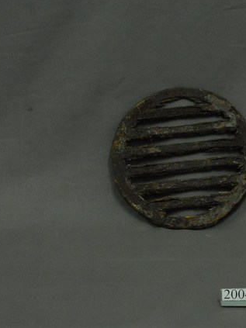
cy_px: 163
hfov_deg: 11.3
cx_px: 187
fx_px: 1242
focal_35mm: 131
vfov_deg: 15.1
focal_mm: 60
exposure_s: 1/13
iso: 1000
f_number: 10
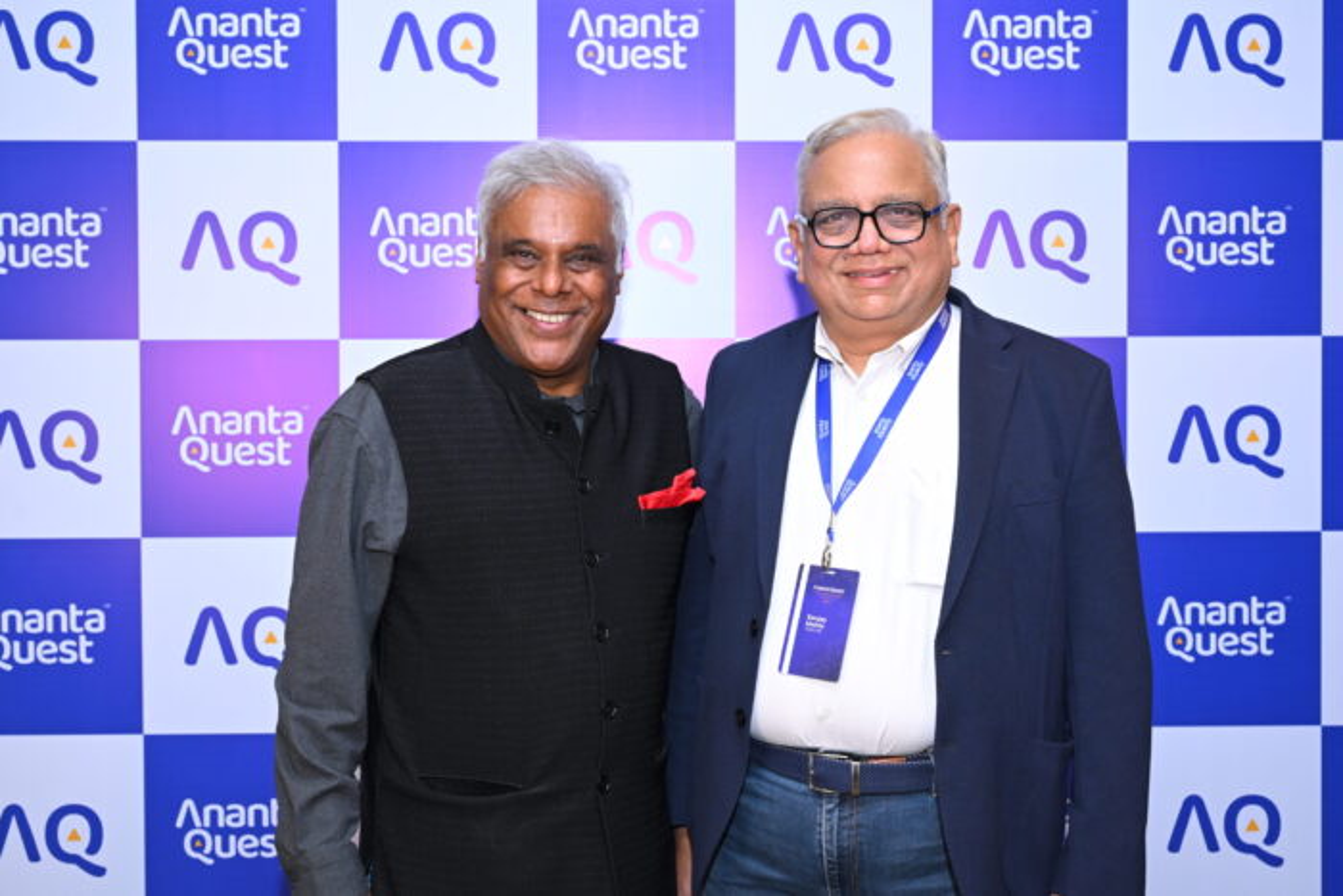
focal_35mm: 44
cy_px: 448
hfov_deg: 44.5
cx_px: 672
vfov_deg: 30.5
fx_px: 1642
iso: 800
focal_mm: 44
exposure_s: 1/160
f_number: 6.3
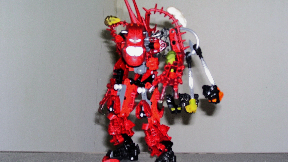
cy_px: 81
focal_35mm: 58
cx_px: 144
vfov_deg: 20.7
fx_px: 443
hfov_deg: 36.0
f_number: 3.4
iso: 125
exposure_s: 1/60
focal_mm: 8.6
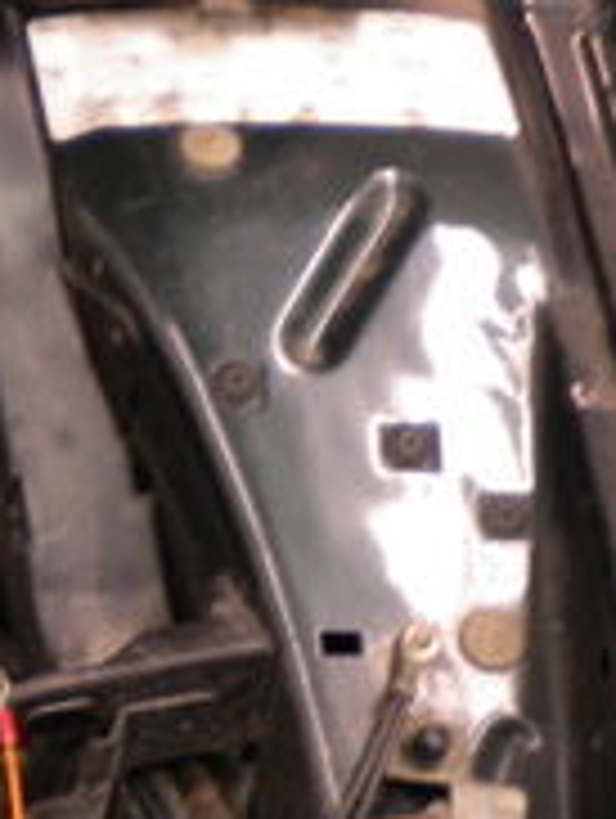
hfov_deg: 11.5
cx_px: -328
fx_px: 2912
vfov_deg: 15.7
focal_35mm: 123
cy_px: 828
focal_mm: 6.3
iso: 80
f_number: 3.1
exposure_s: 1/17.2
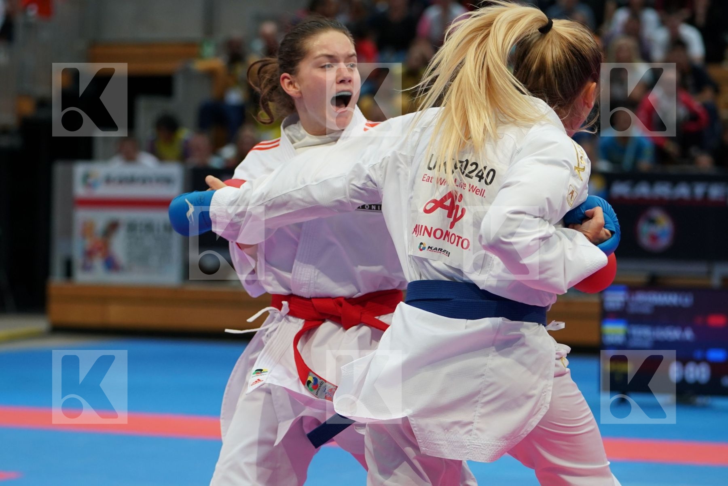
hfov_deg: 16.5
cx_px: 364
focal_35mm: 124
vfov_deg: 11.1
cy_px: 243
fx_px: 2507
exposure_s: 1/1000
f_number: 2.8
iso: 1600
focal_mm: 83
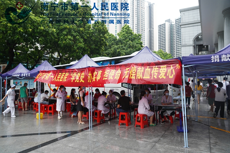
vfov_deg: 53.1
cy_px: 76
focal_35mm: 24
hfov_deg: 73.7
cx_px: 115
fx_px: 153
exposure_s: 1/640
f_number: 3.2
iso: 500
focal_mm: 24
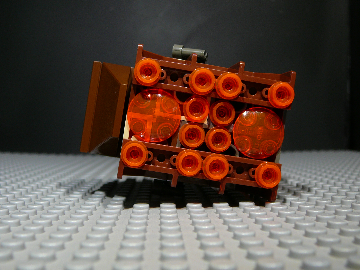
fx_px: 468
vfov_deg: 32.2
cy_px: 135
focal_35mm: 45
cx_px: 180
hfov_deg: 42.1
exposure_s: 1/50
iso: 100
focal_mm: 6.7
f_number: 3.2
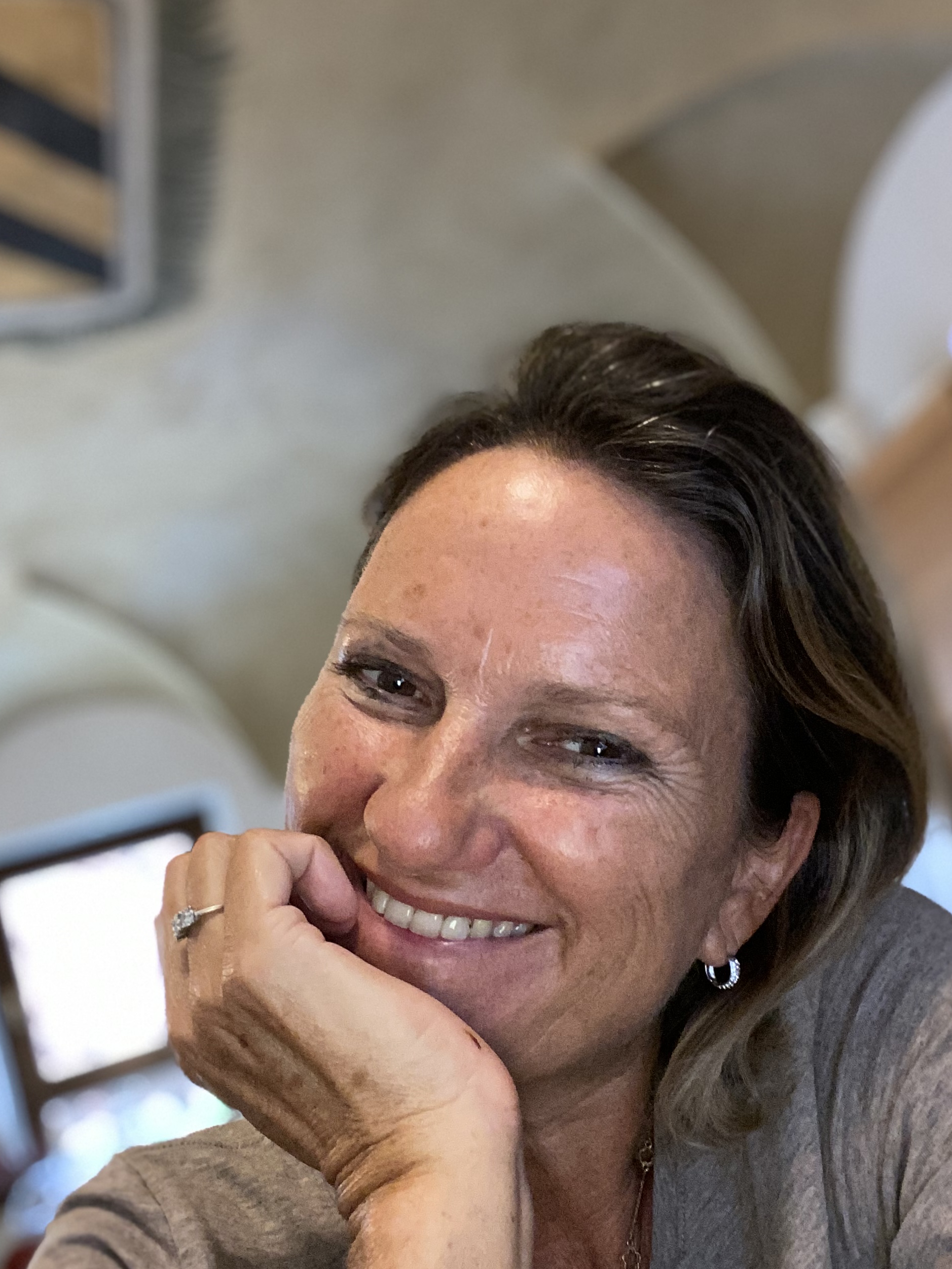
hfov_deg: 38.7
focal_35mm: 37
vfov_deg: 50.1
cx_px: 475
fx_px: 1357
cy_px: 675
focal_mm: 2.71
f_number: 2.2
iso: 250
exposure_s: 1/36
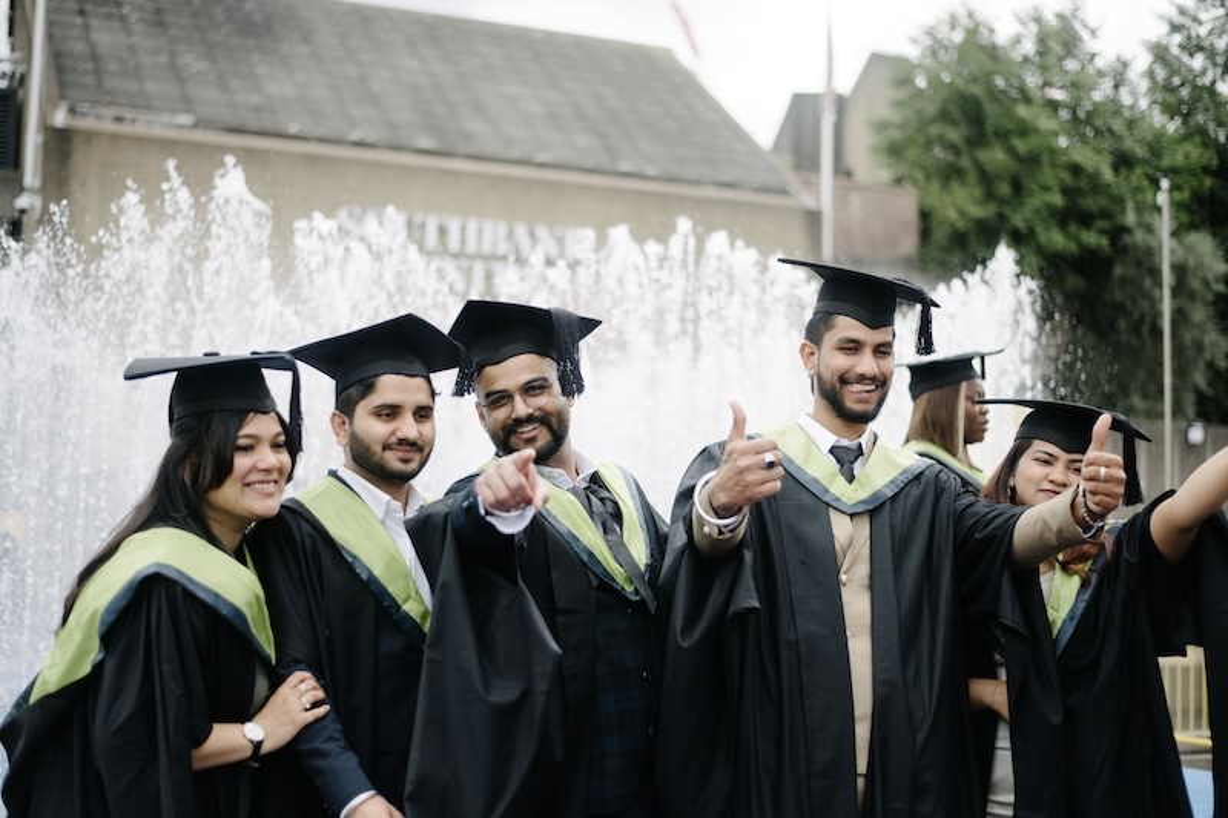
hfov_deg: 39.6
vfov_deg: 27.0
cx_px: 614
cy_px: 409
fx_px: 1705
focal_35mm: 50
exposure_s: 1/8000
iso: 800
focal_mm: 50
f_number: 2
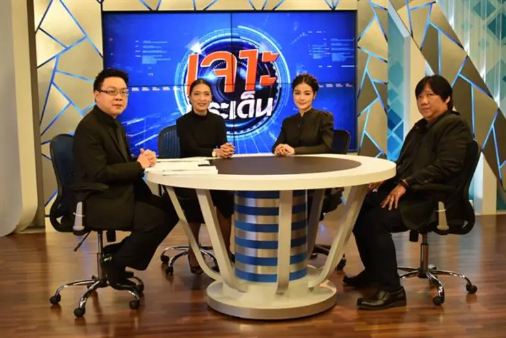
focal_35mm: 46
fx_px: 654
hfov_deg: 42.3
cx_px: 253
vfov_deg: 29.0
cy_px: 169
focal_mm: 31
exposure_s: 1/60
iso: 400
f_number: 4.2
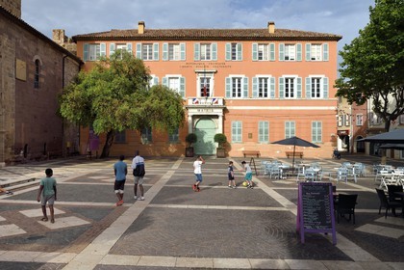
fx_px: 348
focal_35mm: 31
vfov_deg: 42.3
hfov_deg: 60.3
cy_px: 135
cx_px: 202
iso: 200
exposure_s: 1/250
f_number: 13
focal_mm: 31
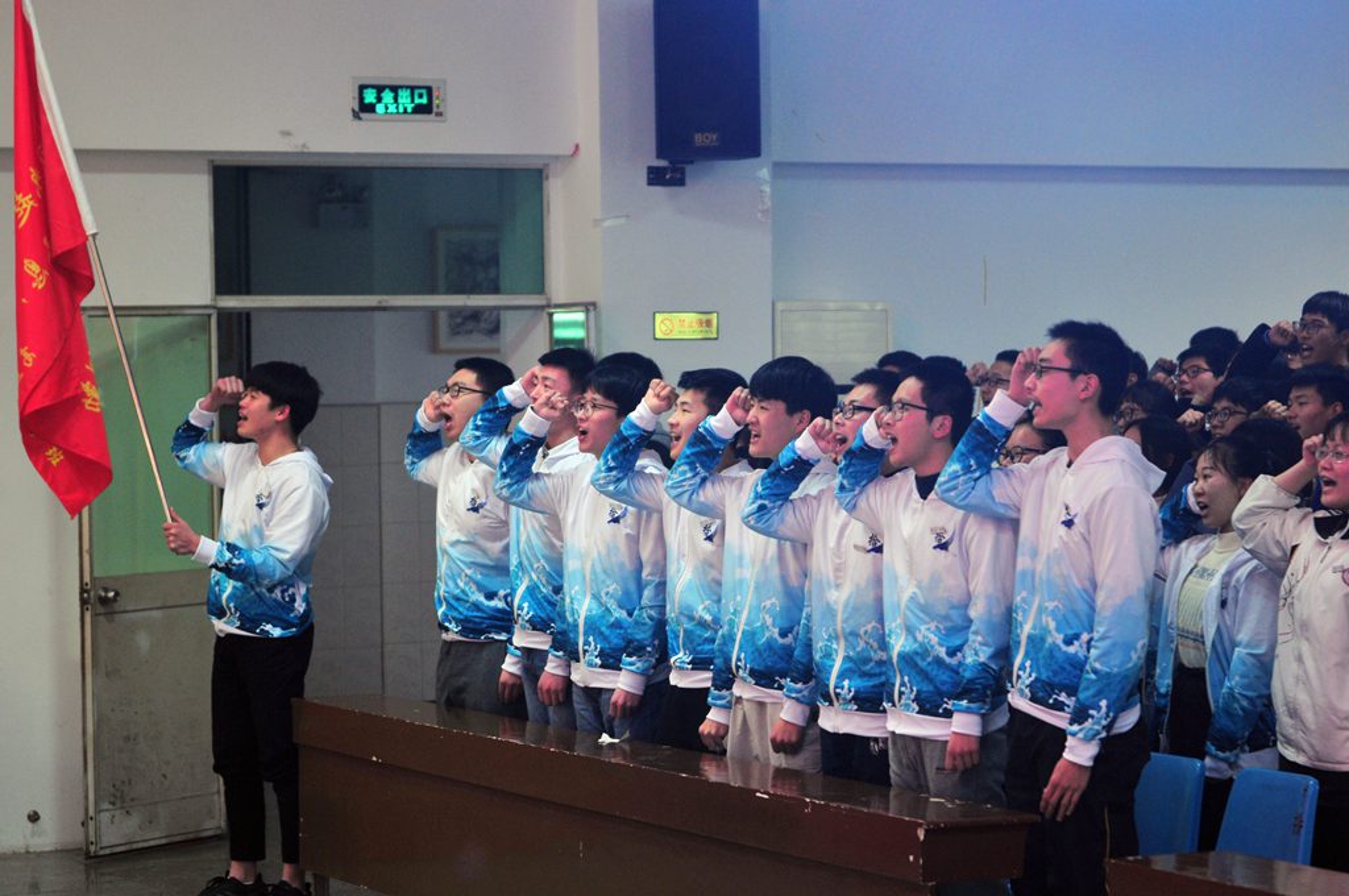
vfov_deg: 13.0
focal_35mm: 105
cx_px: 674
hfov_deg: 19.5
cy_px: 448
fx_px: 3930
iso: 320
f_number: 2.8
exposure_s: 1/60
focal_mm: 70
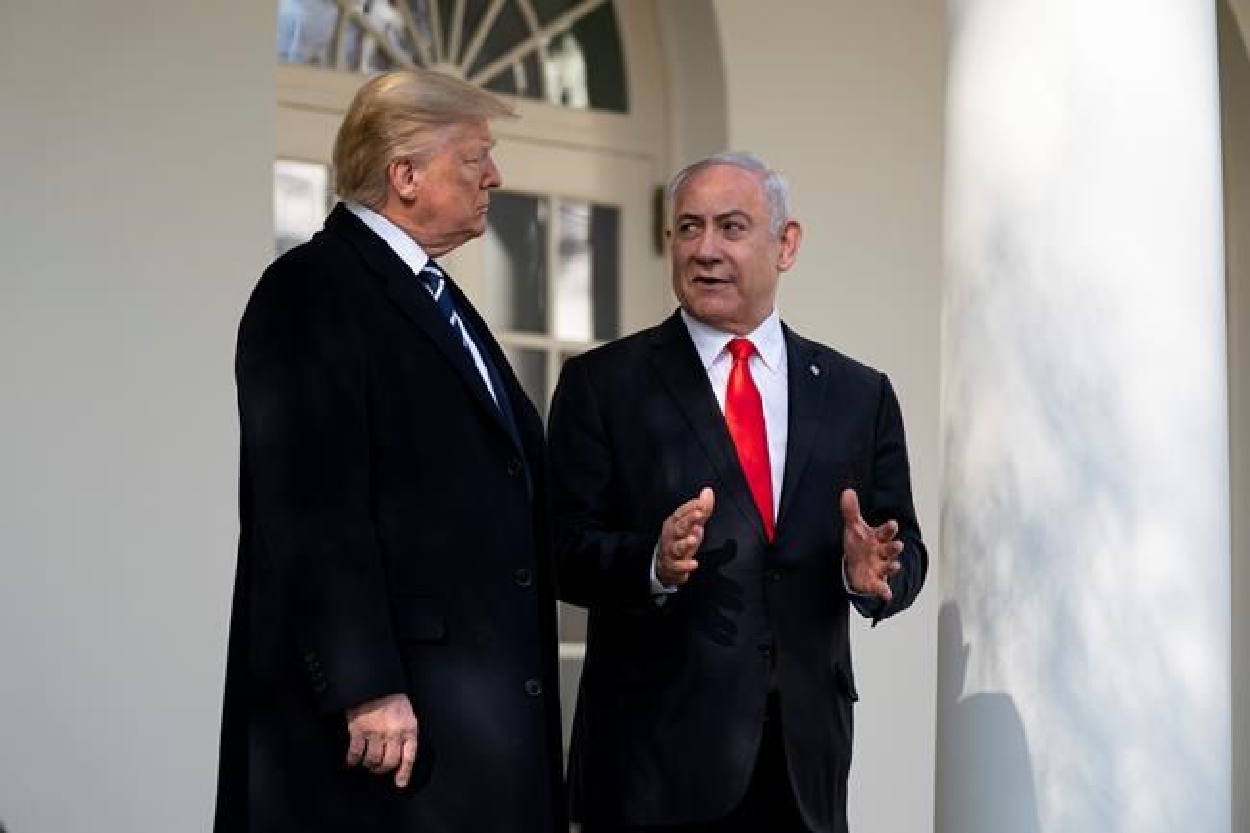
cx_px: 625
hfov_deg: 13.1
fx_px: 5450
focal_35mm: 157
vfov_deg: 8.7
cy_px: 416
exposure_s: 1/3200
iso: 1250
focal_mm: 157
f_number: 4
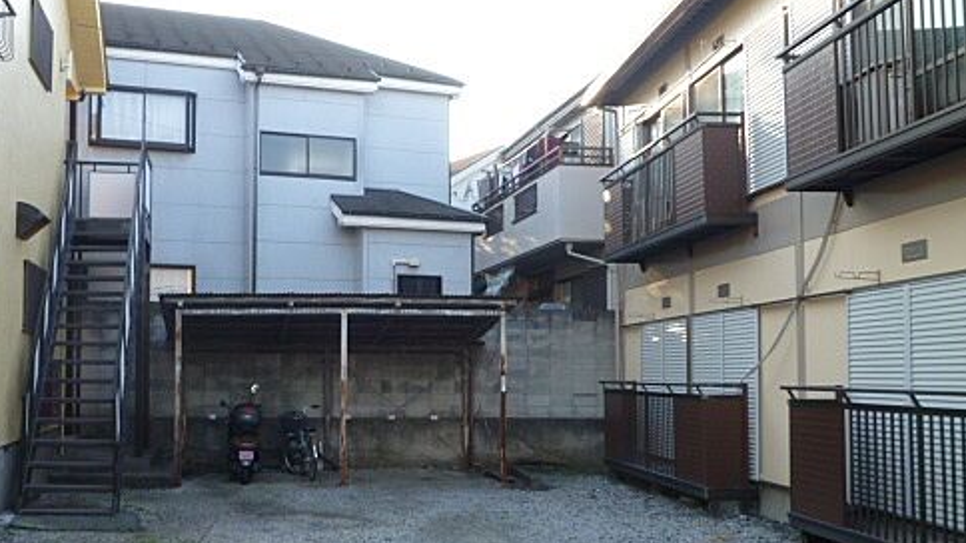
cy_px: 329
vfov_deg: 32.7
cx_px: 341
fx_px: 922
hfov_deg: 54.4
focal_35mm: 36
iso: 80
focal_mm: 4.5
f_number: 2.8
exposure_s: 1/80
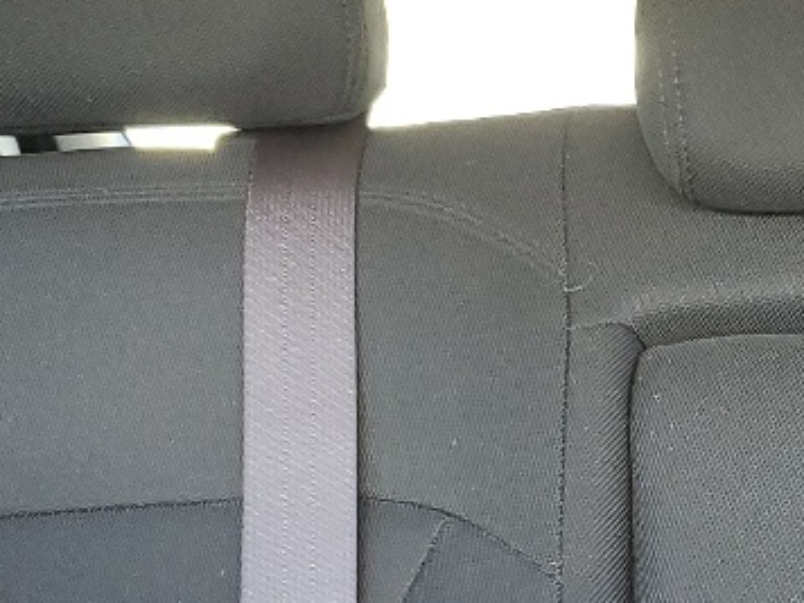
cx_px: 718
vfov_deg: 12.6
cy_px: 425
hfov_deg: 16.6
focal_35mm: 117
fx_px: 2717
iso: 130
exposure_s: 1/60.2
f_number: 1.5
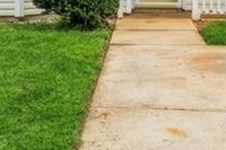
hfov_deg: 24.7
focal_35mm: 82
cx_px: 134
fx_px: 514
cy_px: -33
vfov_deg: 15.9
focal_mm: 16
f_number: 11
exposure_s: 1/200
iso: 320
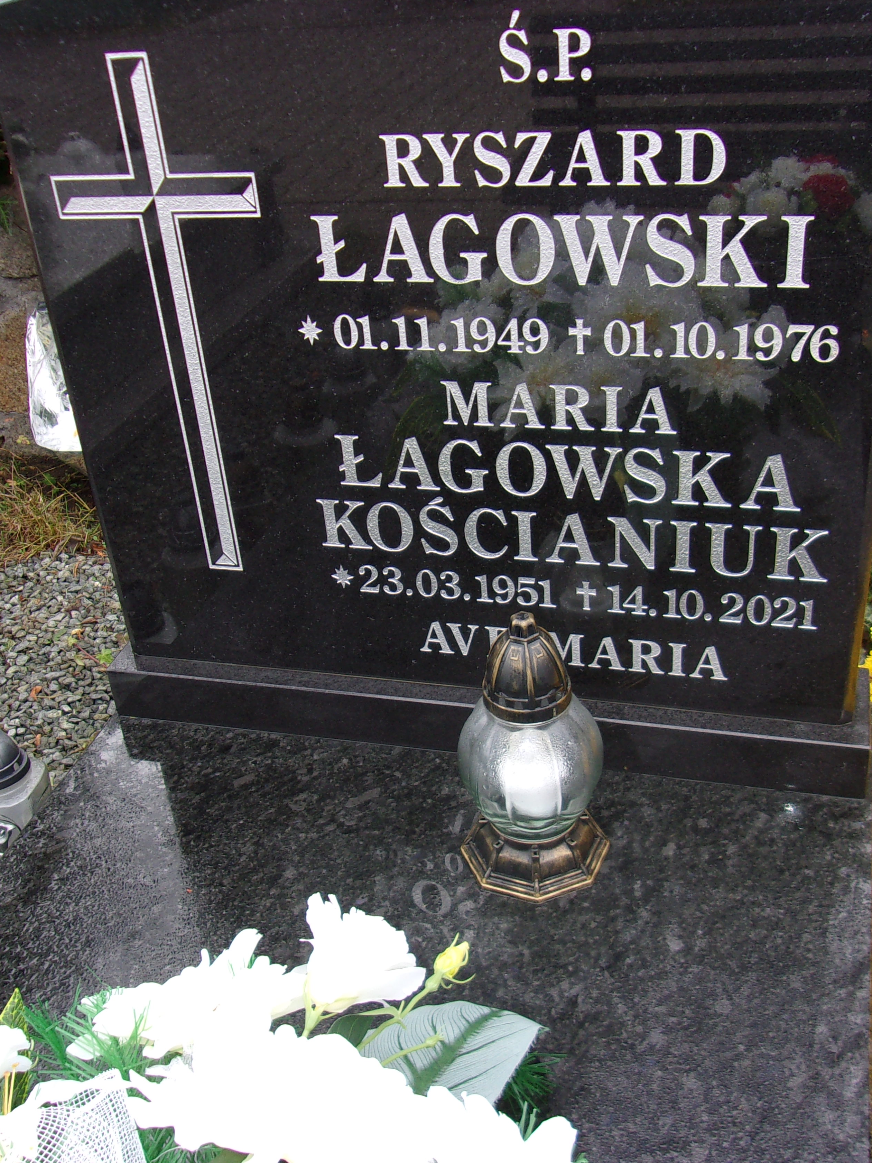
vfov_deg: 50.1
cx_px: 458
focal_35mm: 37
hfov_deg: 38.7
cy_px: 578
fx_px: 1243
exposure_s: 1/38
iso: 80
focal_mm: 4.9
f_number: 3
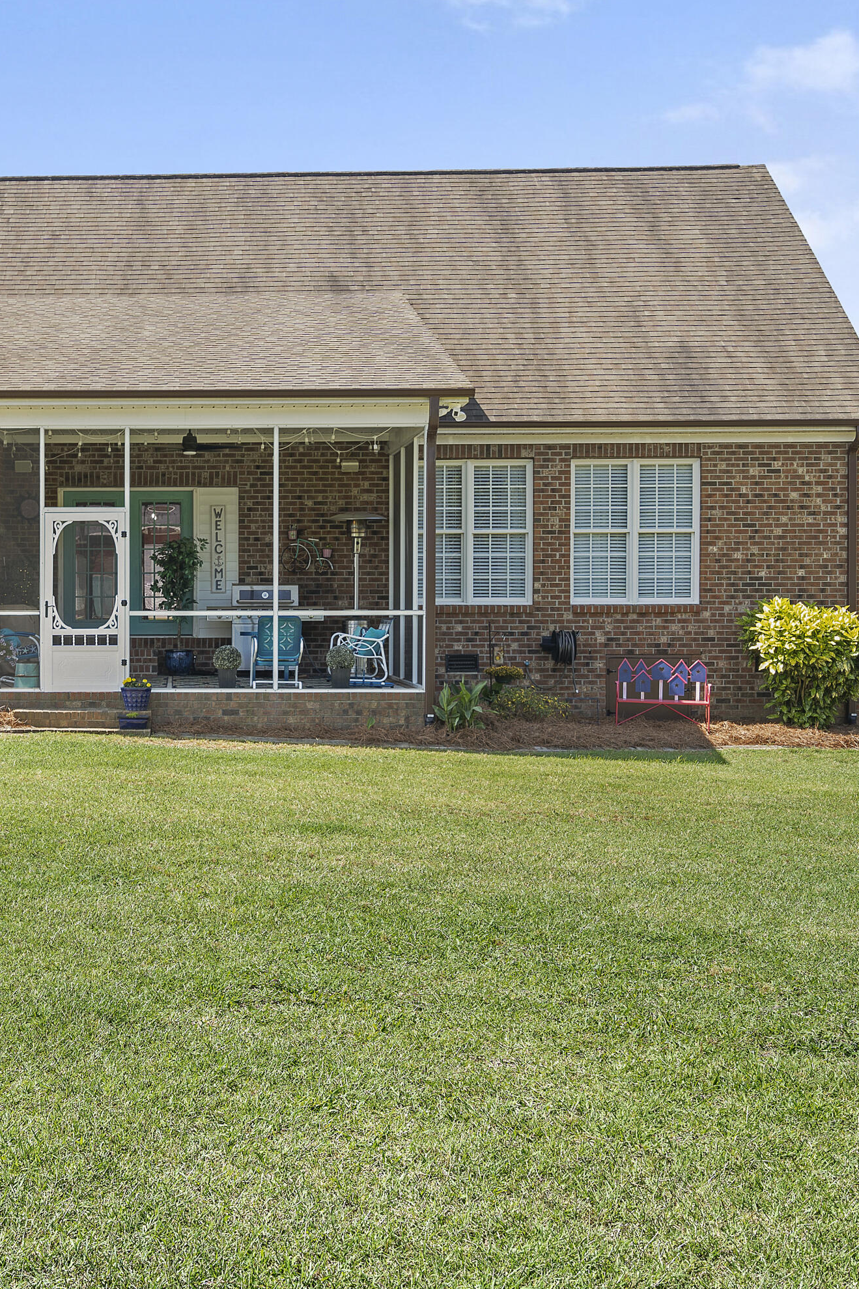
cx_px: 98
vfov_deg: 41.9
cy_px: 640
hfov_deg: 27.7
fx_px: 1682
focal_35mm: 47
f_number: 9
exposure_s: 1/30
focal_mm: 31
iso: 100
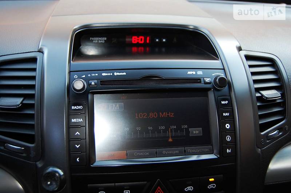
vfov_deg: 34.2
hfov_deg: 49.6
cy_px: 96
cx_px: 146
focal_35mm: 39
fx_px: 315
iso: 400
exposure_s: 1/60
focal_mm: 26
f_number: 4.2
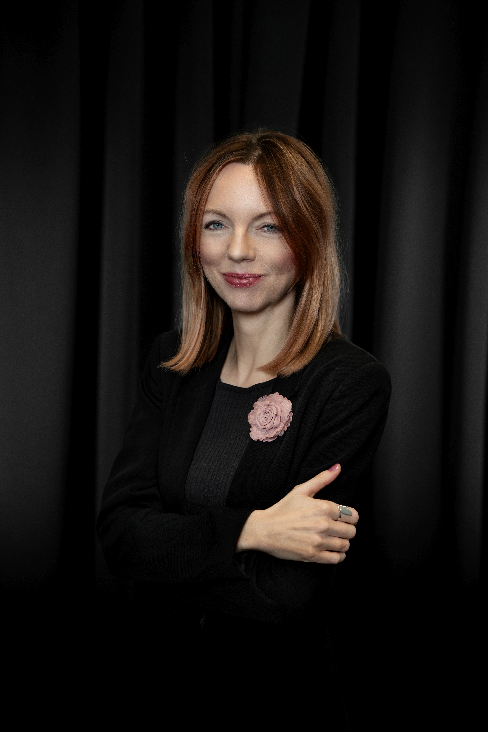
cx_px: 244
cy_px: 366
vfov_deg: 28.8
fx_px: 1423
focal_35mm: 70
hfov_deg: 19.5
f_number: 3.5
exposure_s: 1/160
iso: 400
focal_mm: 70
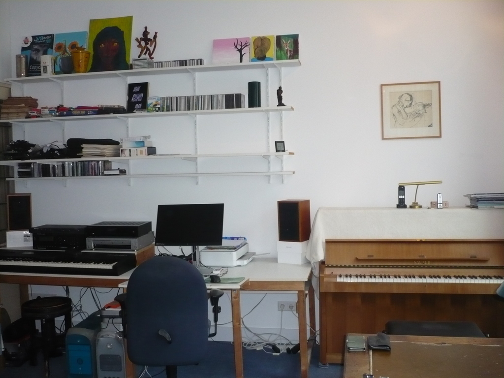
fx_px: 510
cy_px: 189
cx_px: 252
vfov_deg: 40.7
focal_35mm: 35
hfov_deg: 52.6
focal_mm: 5.8
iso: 250
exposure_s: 1/30
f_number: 2.8
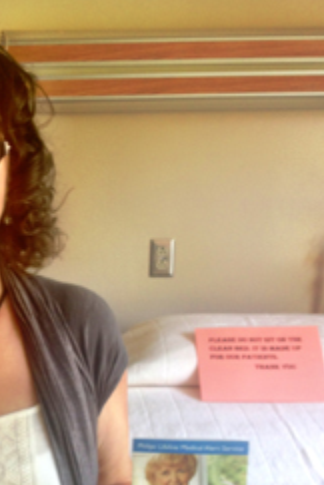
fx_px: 864
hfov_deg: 20.7
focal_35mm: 64
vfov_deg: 30.8
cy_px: 372
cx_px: 18
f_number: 2.4
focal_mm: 4.28
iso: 50
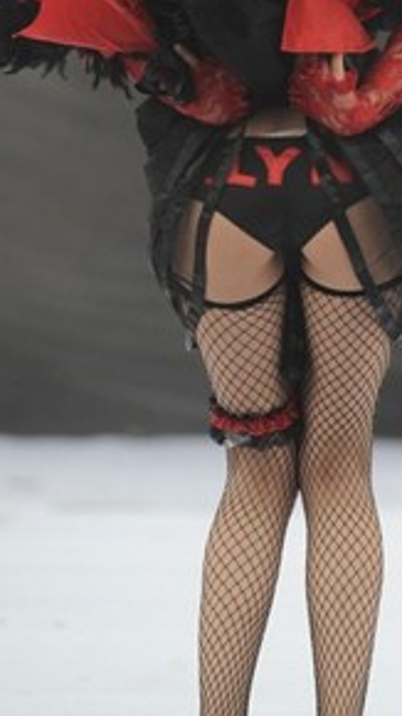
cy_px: 252
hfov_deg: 3.5
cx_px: 321
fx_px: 6580
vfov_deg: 6.2
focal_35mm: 347
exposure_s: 1/2500
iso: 400
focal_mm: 200
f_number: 3.5
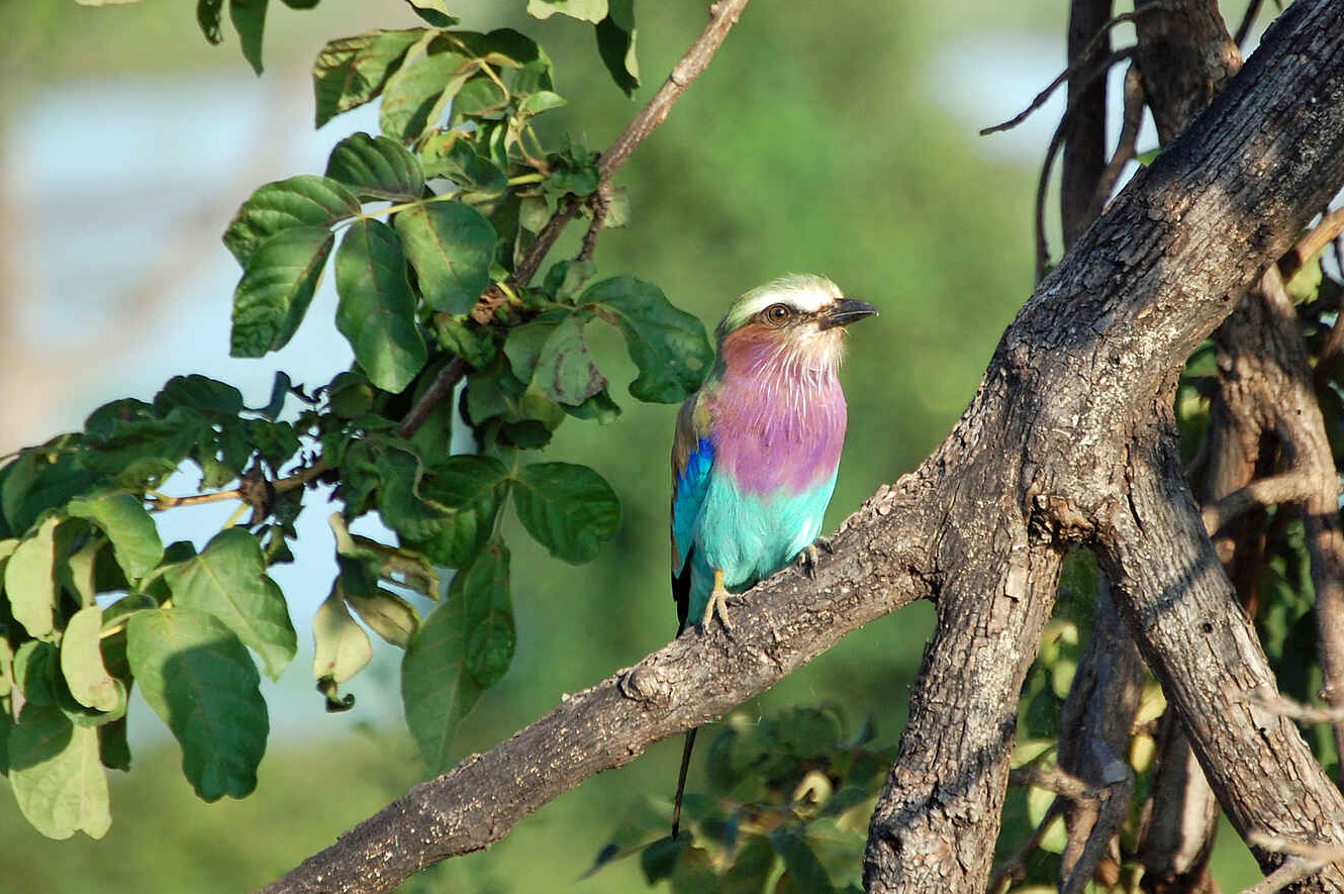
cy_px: 470
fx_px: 16155
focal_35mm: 433
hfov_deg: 4.8
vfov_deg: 3.2
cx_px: 761
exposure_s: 1/800
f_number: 5.6
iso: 400
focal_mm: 200
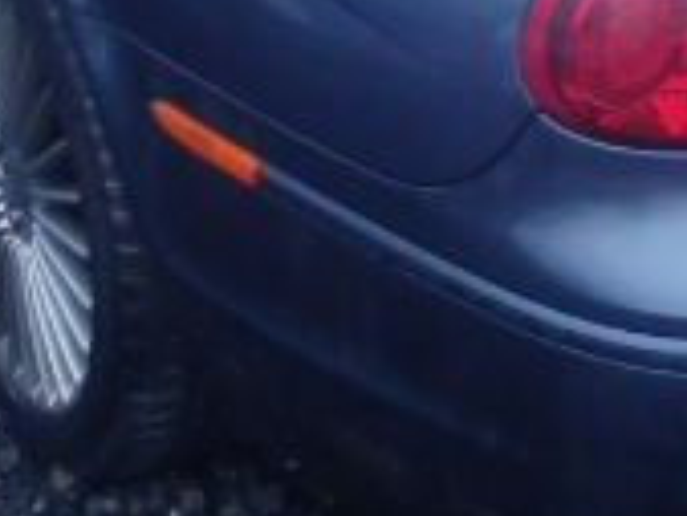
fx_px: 2105
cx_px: 594
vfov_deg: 13.3
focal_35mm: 106
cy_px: -211
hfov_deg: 18.3
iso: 800
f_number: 3.9
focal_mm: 5
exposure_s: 1/30
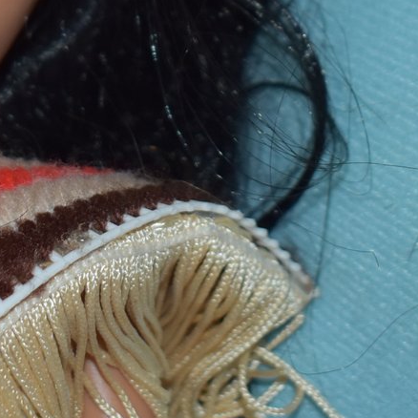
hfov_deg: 10.4
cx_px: 40
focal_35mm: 168
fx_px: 2295
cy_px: -41
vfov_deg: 10.3
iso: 320
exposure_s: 1/80
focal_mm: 34
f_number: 4.5
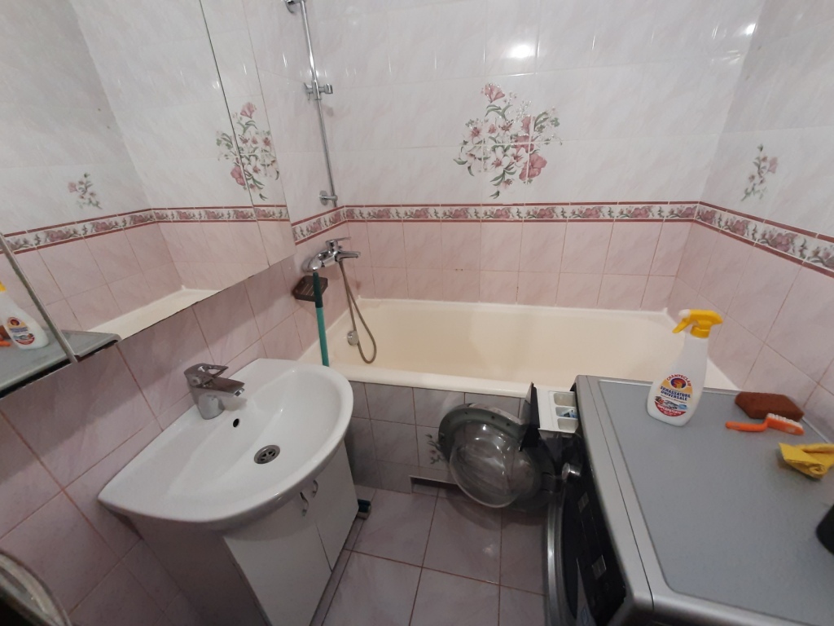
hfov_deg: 106.2
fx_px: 313
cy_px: 313
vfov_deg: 89.9
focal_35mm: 13
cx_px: 417
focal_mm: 1.42
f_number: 2.2
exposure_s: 1/50
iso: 200
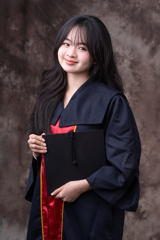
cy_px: 120
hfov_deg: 20.0
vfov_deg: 29.7
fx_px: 453
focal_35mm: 68
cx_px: 80
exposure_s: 1/125
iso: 125
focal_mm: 68
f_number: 8
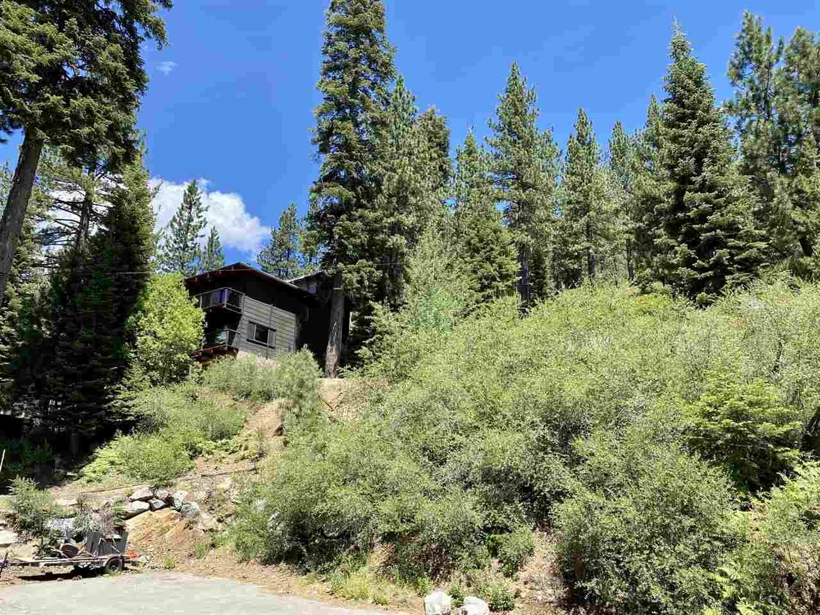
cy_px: 308
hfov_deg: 67.3
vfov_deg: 53.1
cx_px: 410
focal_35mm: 26
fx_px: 616
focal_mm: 4.25
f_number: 1.8
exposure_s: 1/973
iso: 32
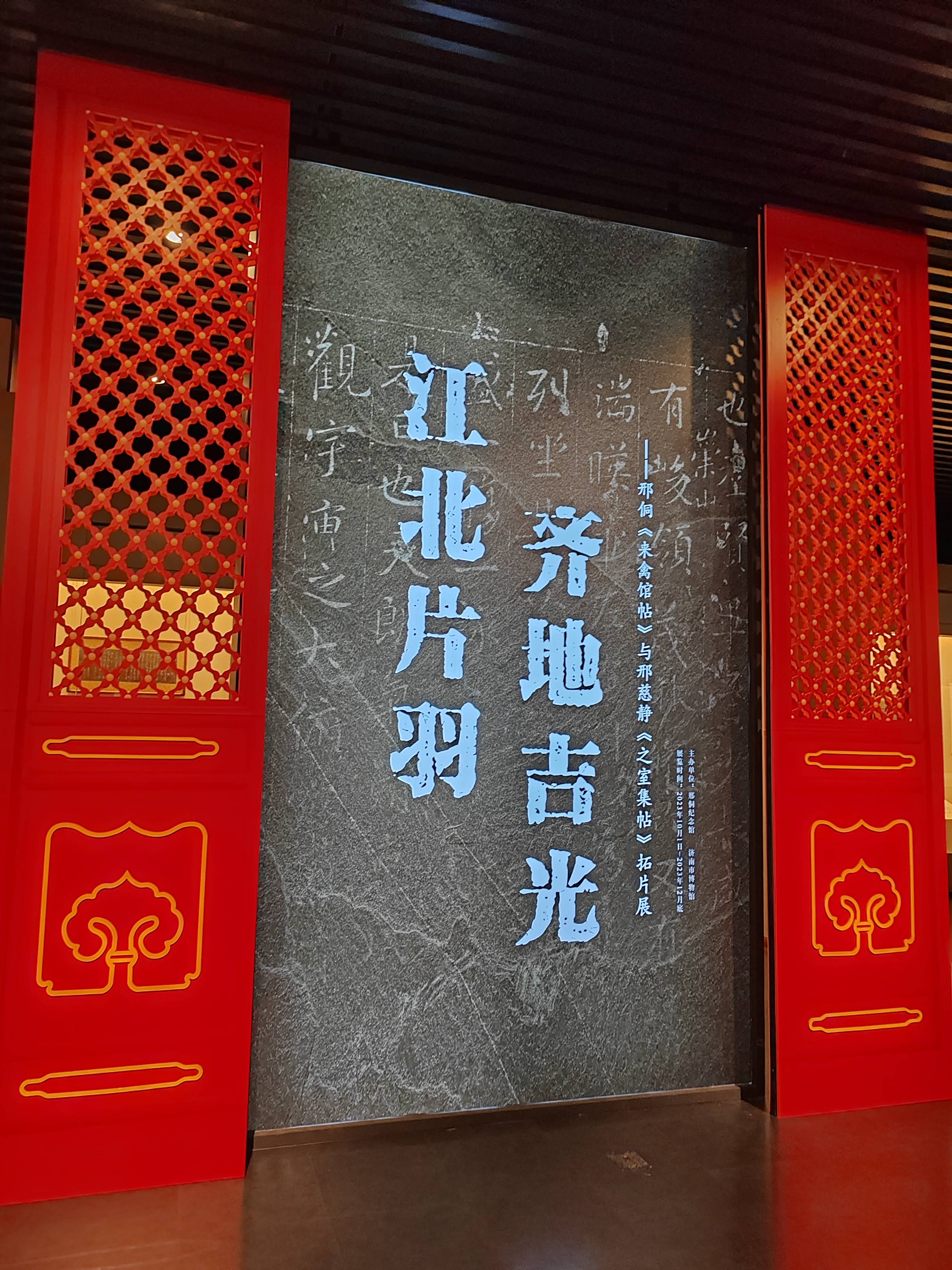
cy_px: 635
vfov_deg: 65.3
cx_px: 476
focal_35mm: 27
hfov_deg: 51.4
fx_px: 990
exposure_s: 1/100
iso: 1000
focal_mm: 6.14
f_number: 1.8
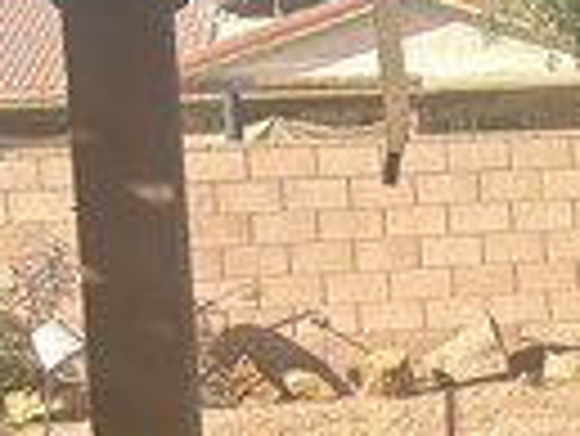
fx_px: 1996
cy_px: 256
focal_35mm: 119
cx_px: 863
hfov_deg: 15.3
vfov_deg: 12.5
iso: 80
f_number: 1.78
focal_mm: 6.86
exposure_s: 1/3058
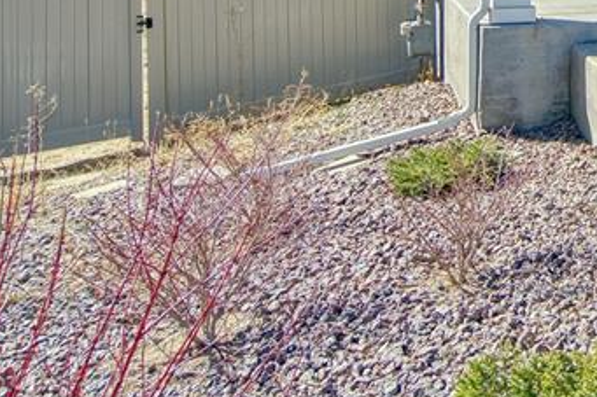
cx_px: 767
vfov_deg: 22.6
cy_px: -103
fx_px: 895
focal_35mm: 54
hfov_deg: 29.8
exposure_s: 1/2000
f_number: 4
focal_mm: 18
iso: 500
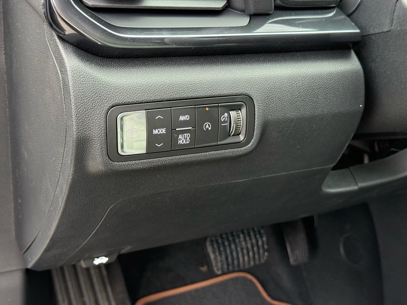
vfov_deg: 30.3
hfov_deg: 39.7
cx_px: 204
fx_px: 564
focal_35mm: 48
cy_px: 152
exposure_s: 1/118
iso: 200
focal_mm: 6.76
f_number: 1.78
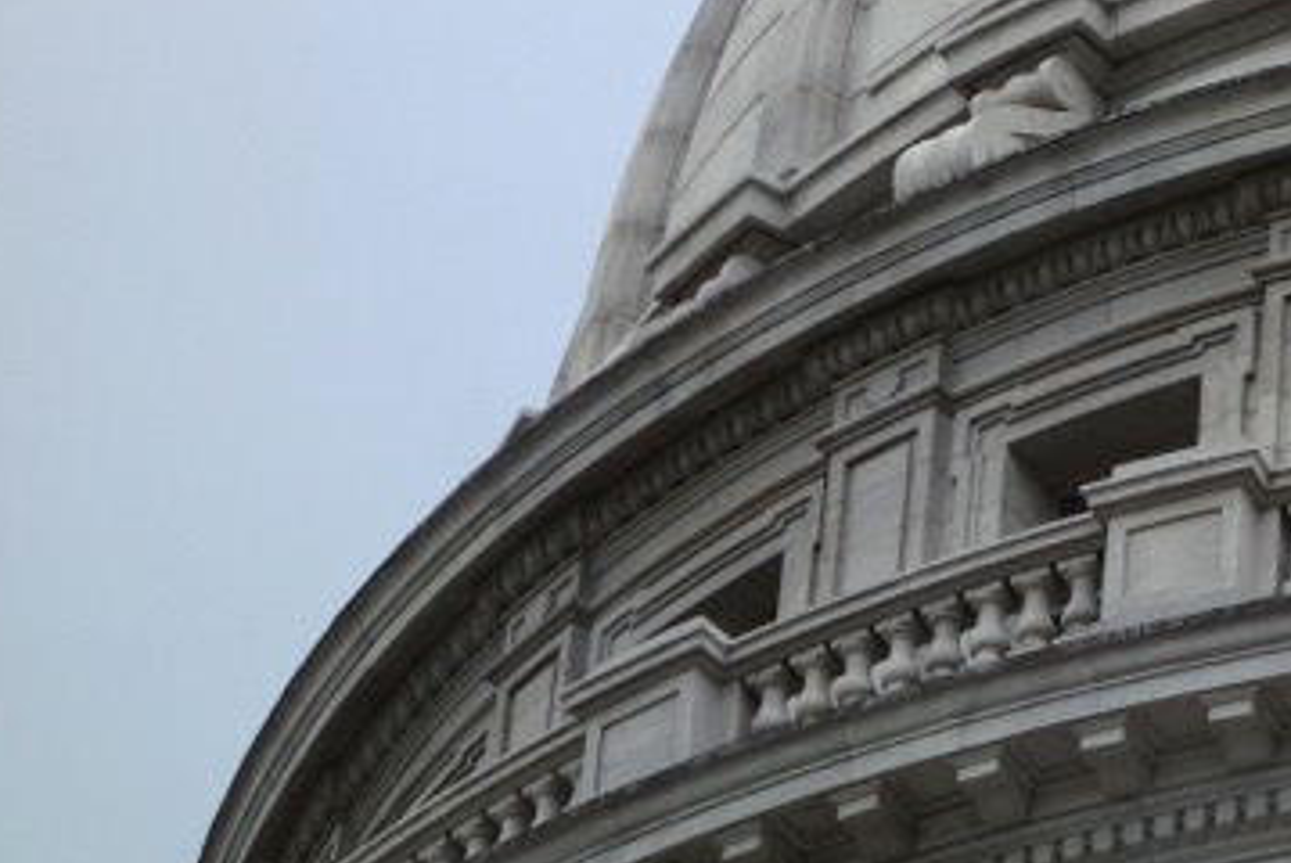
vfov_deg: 4.1
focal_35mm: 334
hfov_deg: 6.1
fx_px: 11987
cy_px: -449
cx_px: 1960
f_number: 5.6
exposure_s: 1/160
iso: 125
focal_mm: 37.1
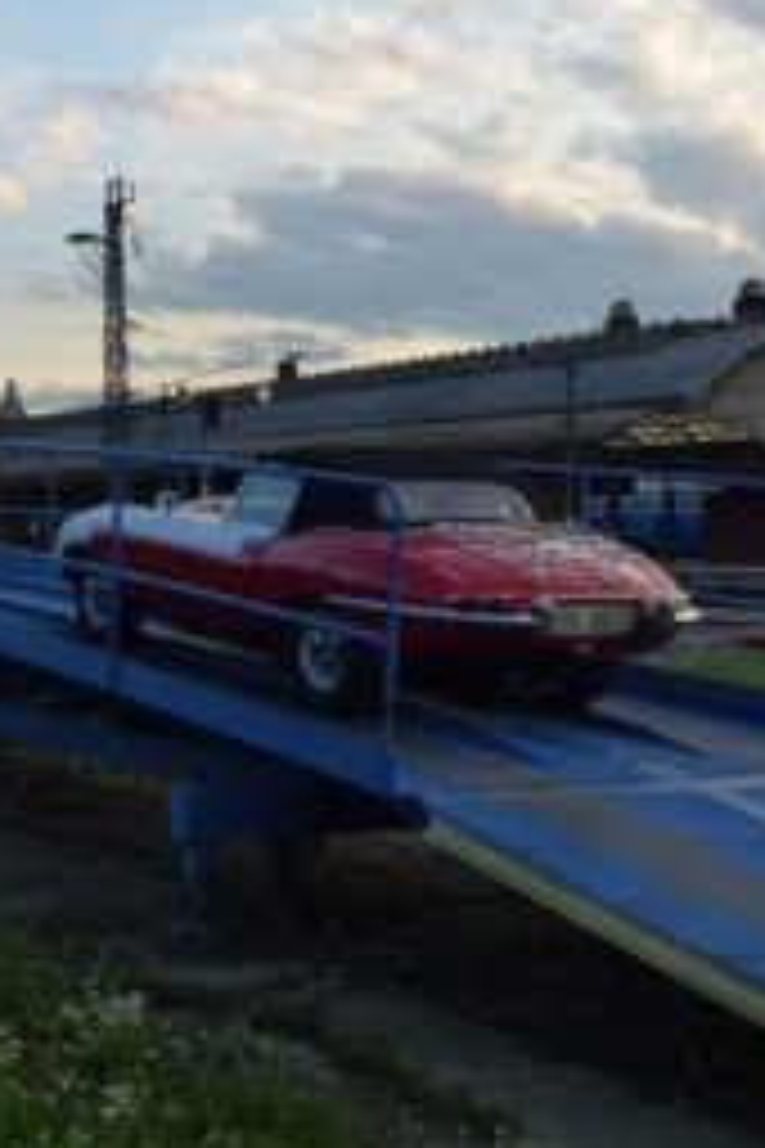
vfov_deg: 35.0
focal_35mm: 57
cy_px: 646
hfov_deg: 23.6
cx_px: 216
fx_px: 1817
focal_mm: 5
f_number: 4
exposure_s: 1/200
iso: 160
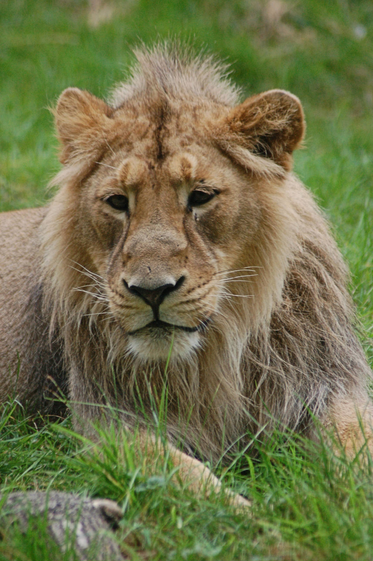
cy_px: 280
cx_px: 186
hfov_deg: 3.7
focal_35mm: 375
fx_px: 5838
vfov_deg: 5.5
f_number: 5.3
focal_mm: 250
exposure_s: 1/250
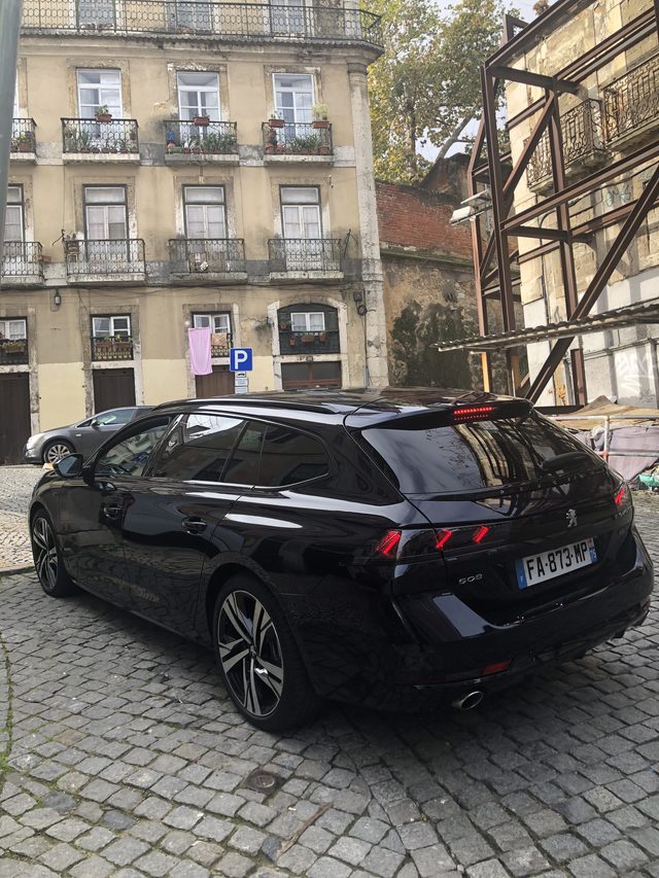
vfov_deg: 63.4
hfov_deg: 49.8
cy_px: 439
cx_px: 330
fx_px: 711
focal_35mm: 28
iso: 20
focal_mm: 3.99
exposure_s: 1/353
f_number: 1.8
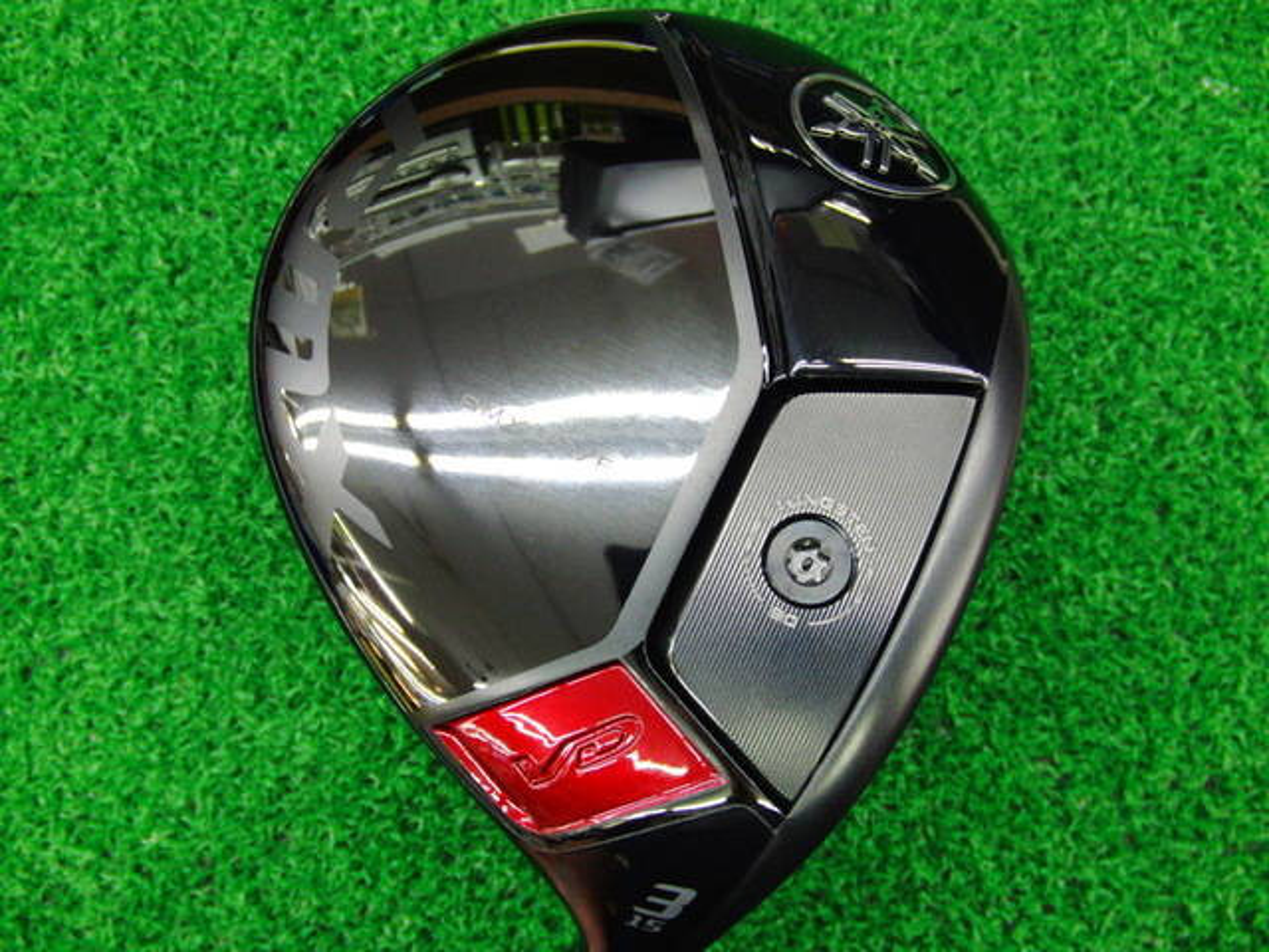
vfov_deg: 38.7
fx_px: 1356
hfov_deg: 50.1
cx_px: 634
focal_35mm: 37
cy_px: 476
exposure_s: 1/30
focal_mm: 6.42
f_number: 3.6
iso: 400
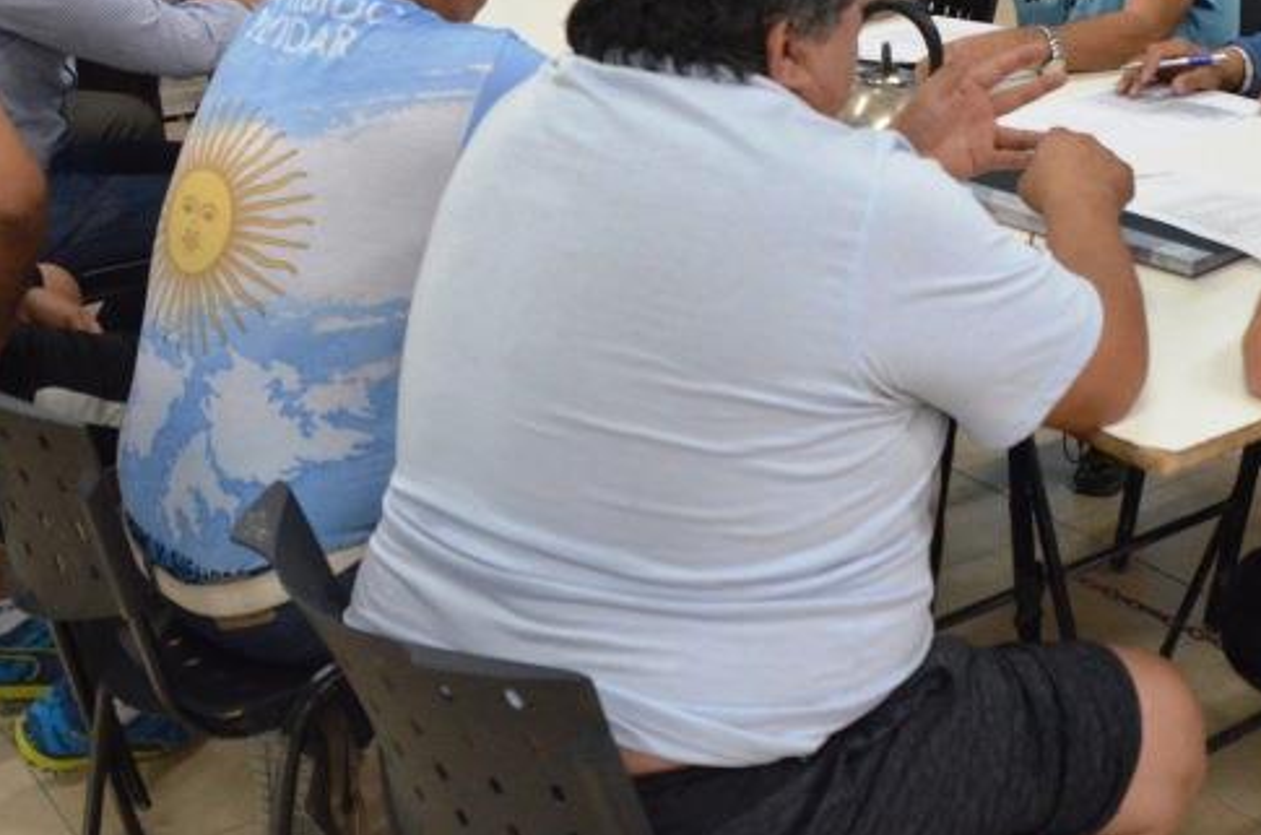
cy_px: 114
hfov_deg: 34.9
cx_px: 785
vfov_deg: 23.2
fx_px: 1992
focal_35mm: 57
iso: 2000
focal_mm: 18
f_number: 3.5
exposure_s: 1/160
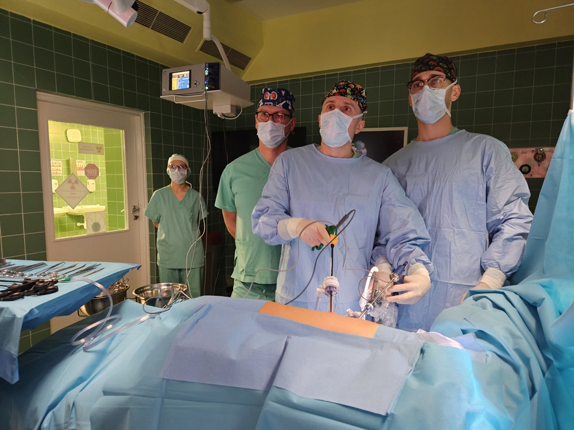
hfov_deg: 73.9
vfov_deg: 58.9
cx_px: 287
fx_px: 381
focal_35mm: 23
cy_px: 215
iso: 640
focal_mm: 5.4
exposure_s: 1/25
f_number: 1.8
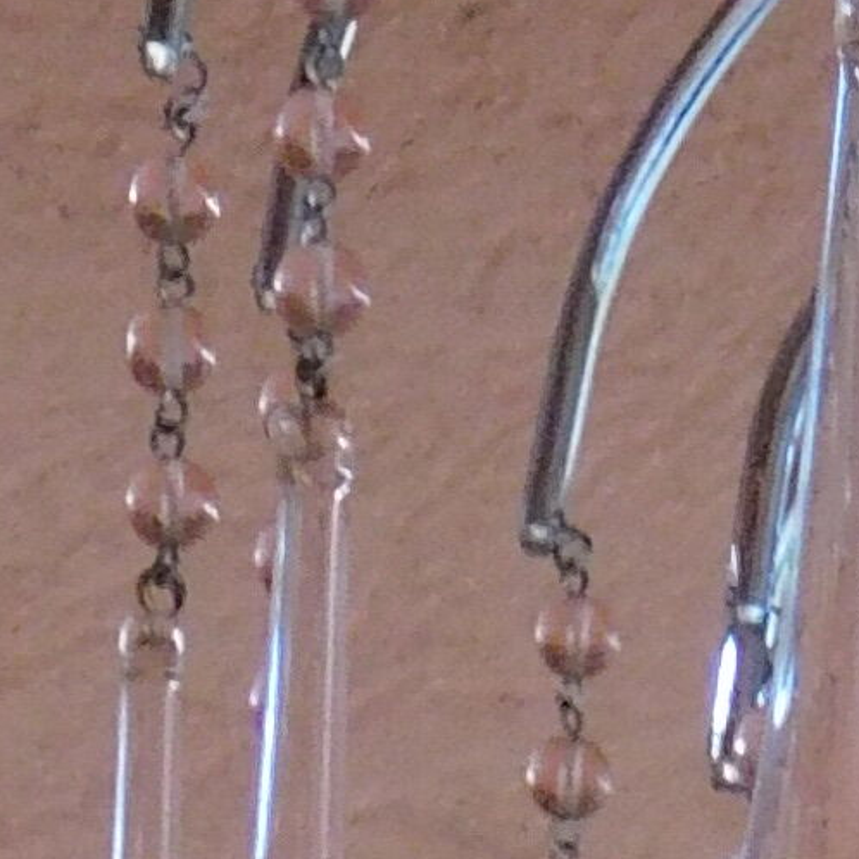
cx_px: 2553
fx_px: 15161
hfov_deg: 3.2
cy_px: 707
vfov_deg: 3.2
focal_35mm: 540
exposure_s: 1/30
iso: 220
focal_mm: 11.7
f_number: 4.2
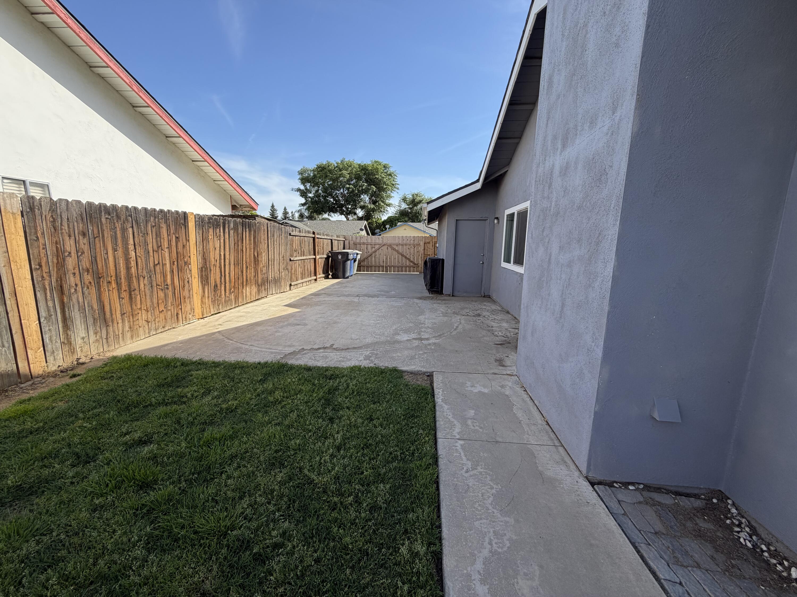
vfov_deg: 85.7
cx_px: 398
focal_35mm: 14
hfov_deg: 102.1
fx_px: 322
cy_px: 298
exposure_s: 1/686
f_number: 2.2
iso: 40
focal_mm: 2.22
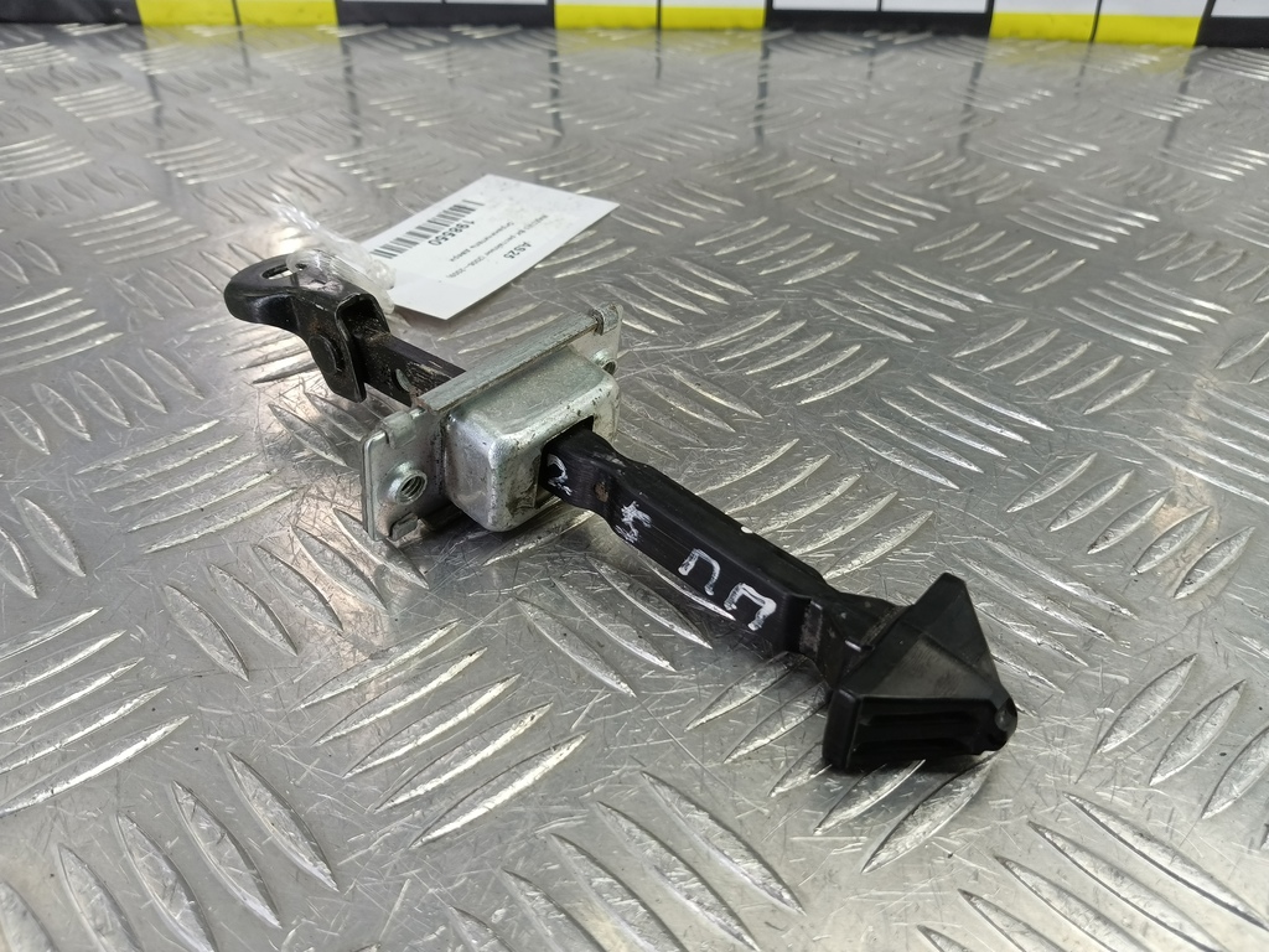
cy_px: 476
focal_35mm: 23
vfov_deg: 58.9
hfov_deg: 73.9
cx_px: 634
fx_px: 843
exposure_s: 1/50
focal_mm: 4.11
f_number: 1.6
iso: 127
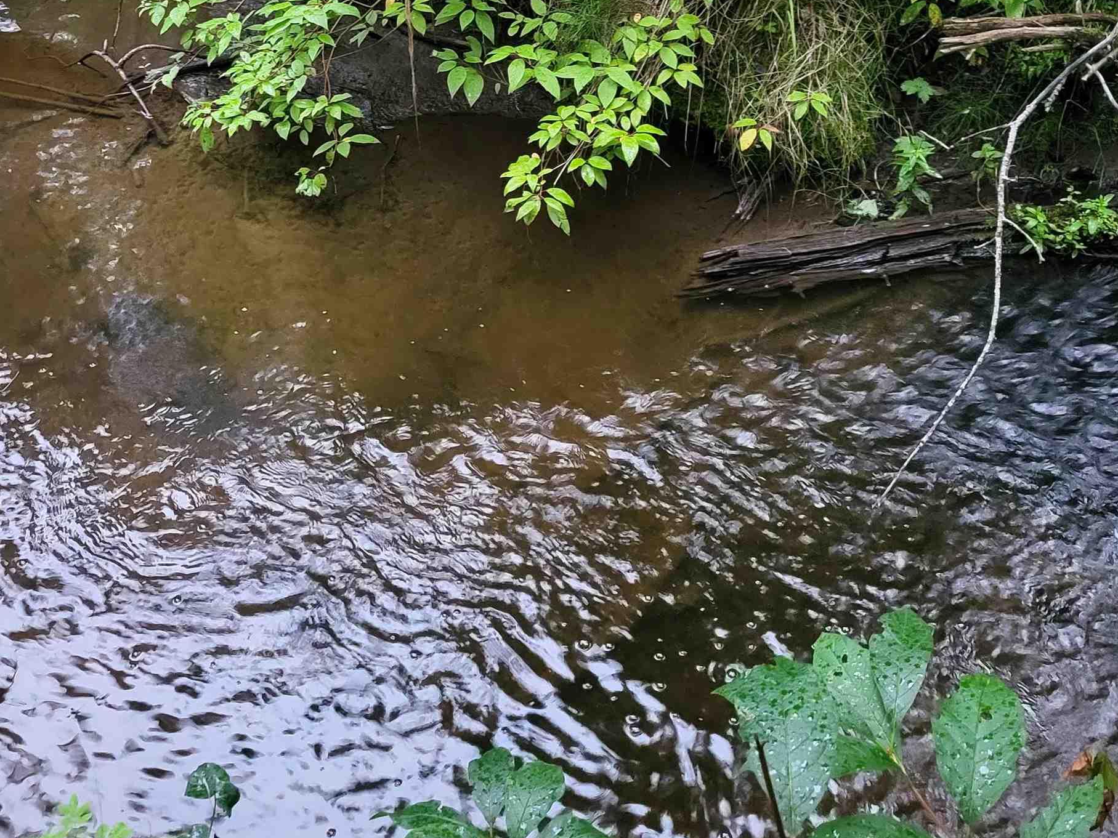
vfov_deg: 31.8
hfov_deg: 42.9
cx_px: 482
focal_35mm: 44
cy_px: 141
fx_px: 1421
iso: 800
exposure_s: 1/24
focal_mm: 5.4
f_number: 1.8
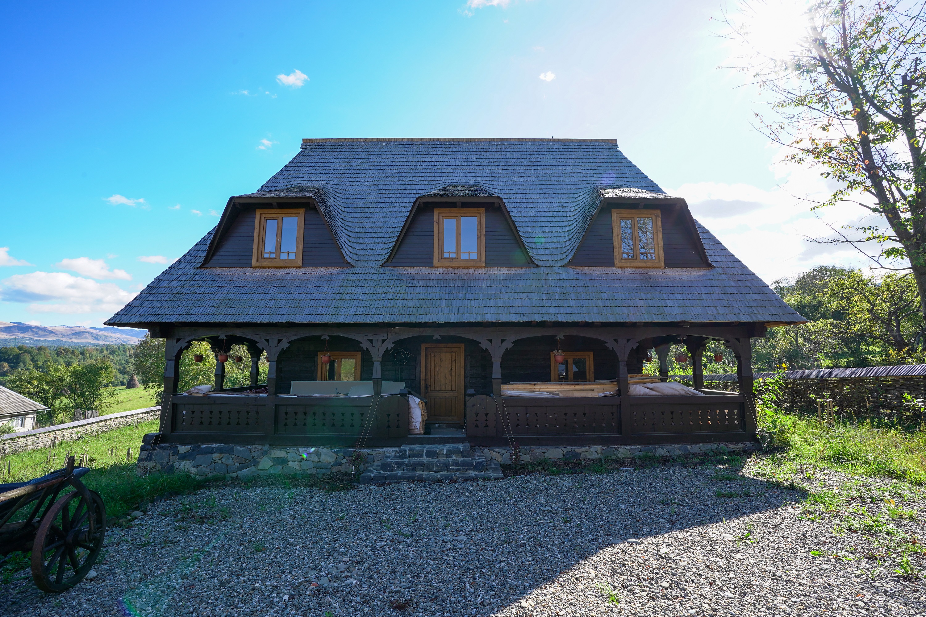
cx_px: 463
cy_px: 308
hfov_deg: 96.7
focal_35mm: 16
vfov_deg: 73.7
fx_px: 412
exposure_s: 1/40
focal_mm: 16
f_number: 13
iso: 100
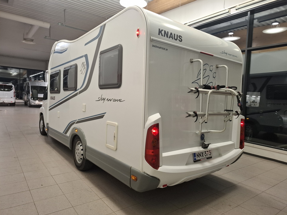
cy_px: 108
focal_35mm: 23
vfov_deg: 58.9
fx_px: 191
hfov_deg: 73.9
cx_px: 144
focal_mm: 5.54
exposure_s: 1/100
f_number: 1.8
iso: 125
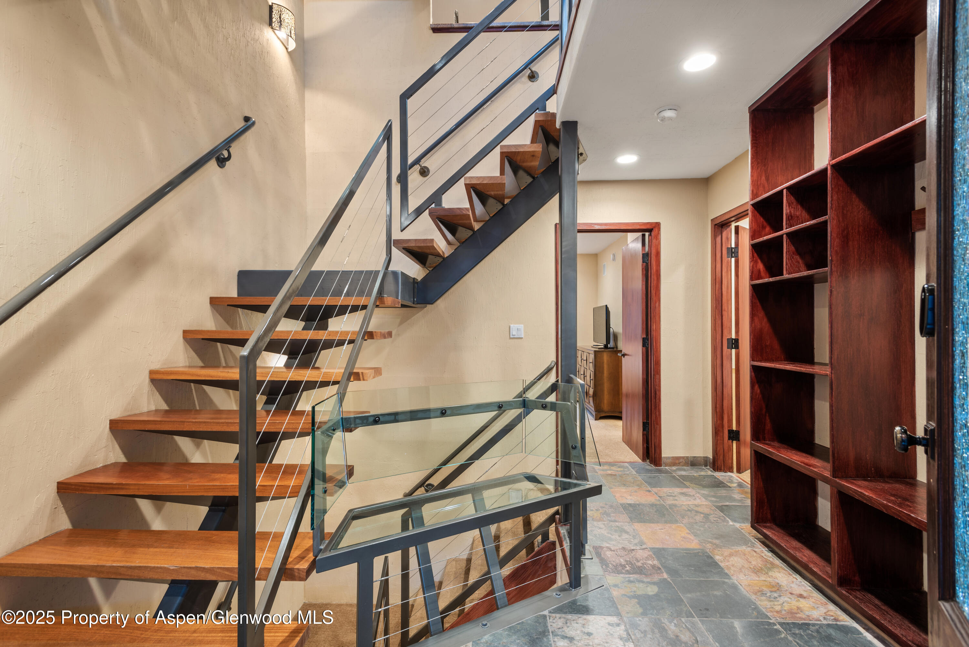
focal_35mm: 17
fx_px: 458
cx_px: 484
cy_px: 324
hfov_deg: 93.3
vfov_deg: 70.5
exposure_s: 5
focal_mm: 17
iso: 100
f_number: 7.1
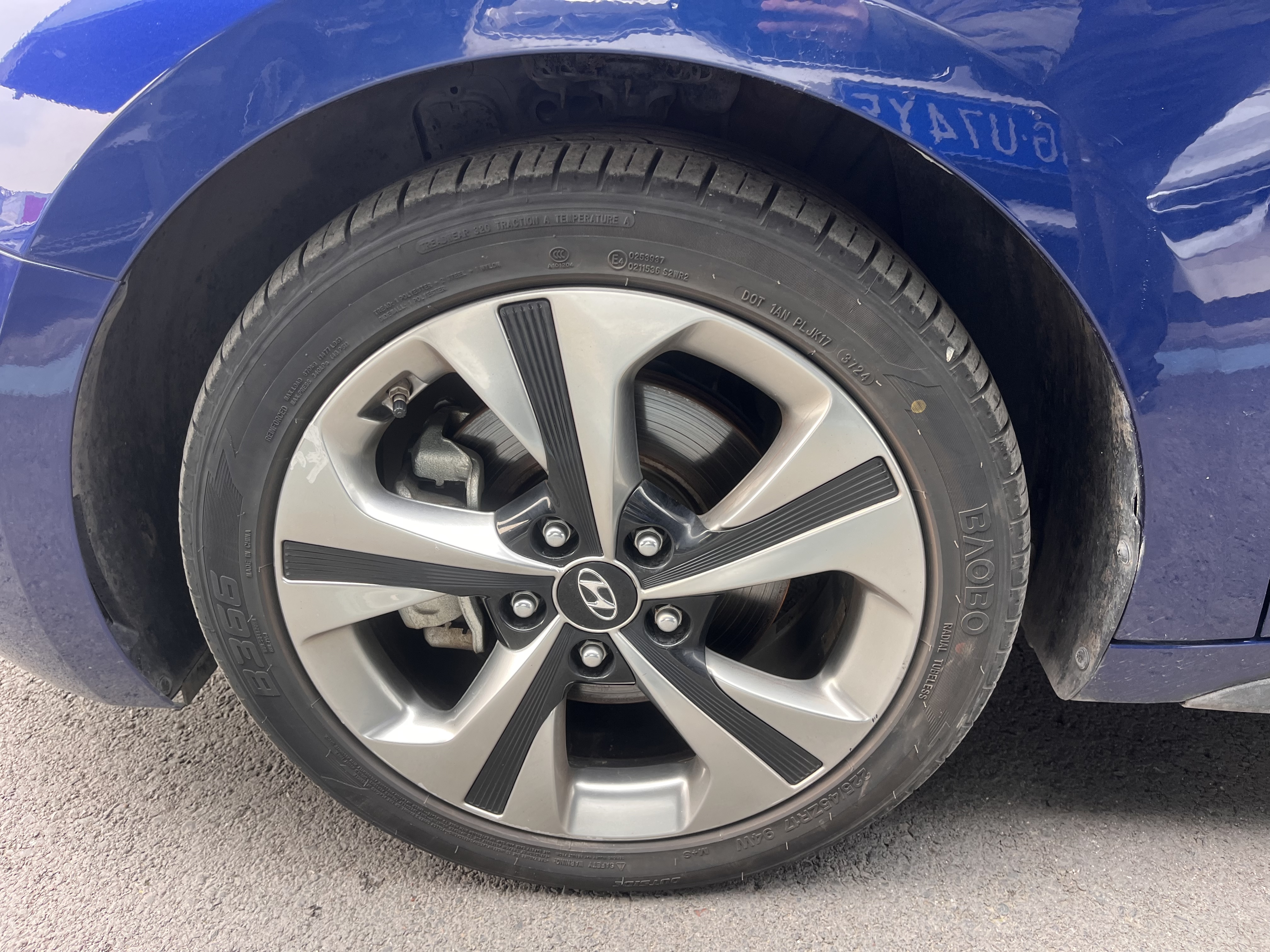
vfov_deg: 53.1
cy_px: 476
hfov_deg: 67.3
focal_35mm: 26
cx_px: 635
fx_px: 954
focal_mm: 5.1
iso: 64
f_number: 1.6
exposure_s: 1/121
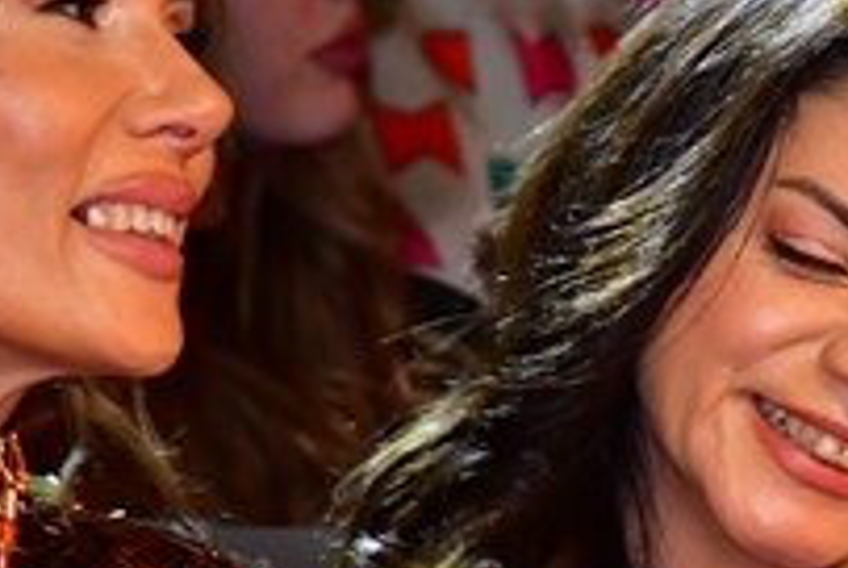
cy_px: 430
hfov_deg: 2.6
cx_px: 422
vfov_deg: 1.7
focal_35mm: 793
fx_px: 18706
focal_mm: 140
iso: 2500
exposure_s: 1/125
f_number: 9
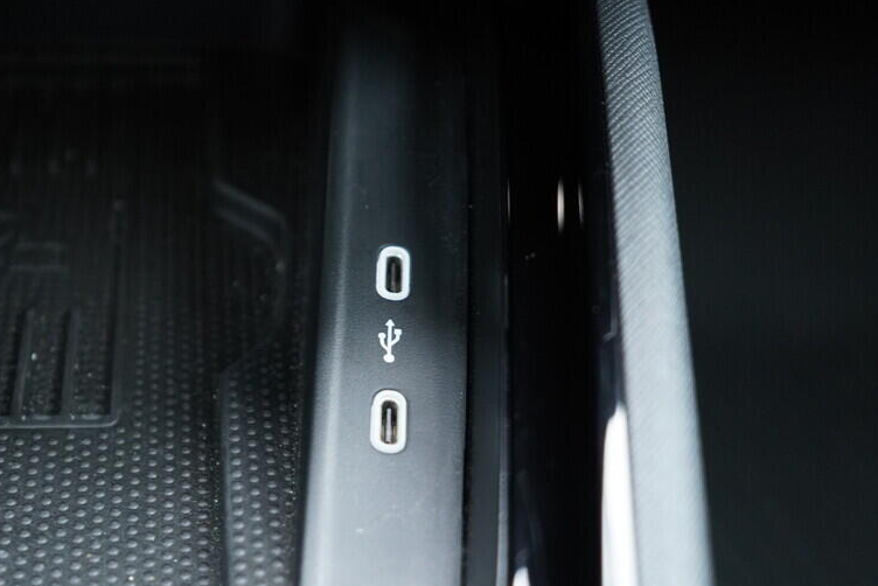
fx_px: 1195
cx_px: 322
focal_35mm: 49
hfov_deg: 40.0
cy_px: 330
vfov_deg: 27.5
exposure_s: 1/40
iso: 1250
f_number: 2.8
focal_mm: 24
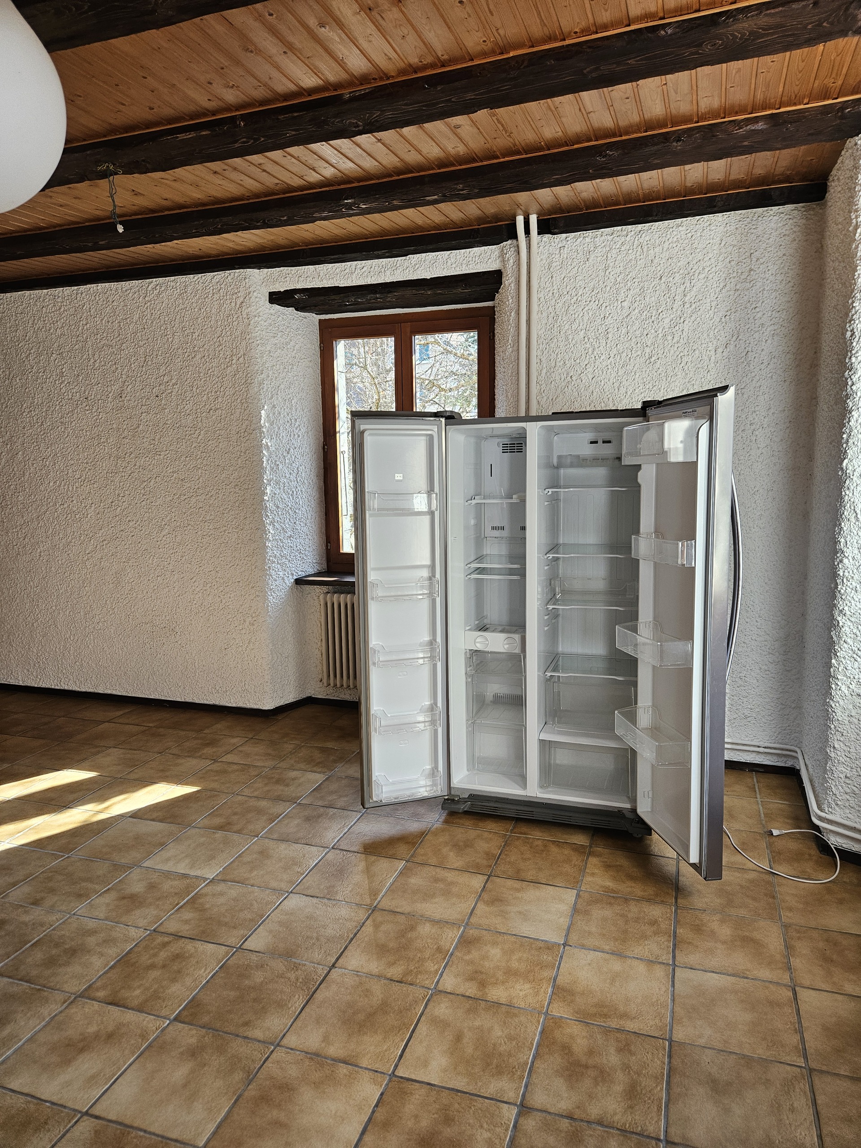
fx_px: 763
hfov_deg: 58.9
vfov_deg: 73.9
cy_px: 574
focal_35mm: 23
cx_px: 430
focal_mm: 5.4
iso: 125
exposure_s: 1/190
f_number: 1.8
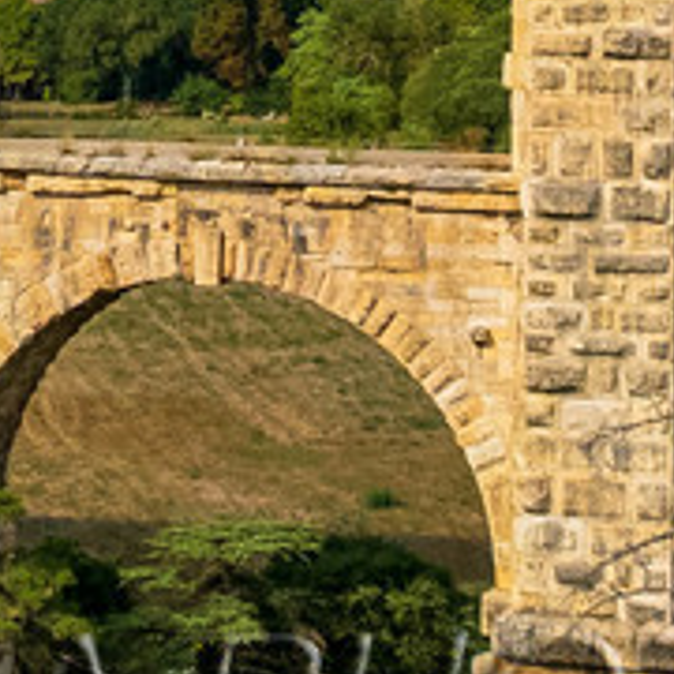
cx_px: -131
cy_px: -187
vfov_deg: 10.3
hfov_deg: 10.4
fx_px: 3657
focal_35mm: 166
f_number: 2.8
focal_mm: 8.4
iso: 100
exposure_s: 1/3200
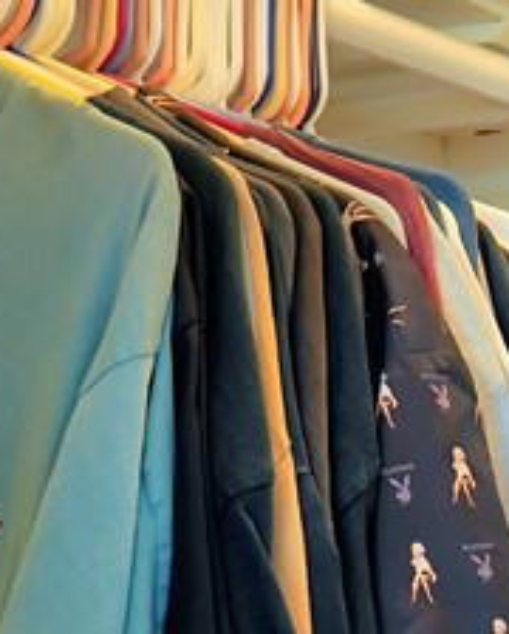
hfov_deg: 13.4
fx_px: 2047
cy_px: 948
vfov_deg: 16.1
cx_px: 755
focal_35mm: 109
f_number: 4.5
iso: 200
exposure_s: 1/30
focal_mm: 16
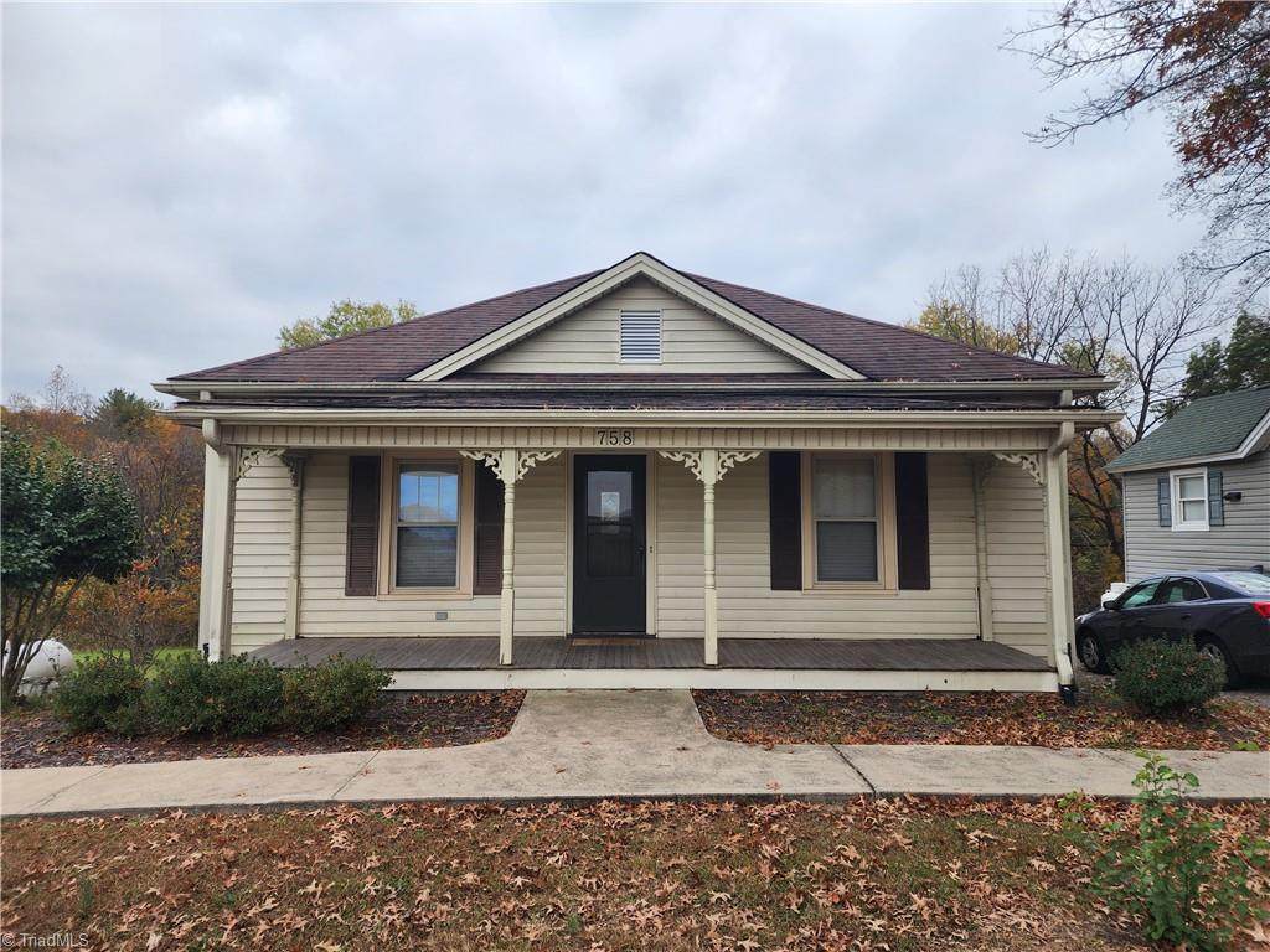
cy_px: 476
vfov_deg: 58.9
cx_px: 635
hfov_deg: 73.9
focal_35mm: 23
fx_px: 844
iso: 12
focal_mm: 6.4
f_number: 1.8
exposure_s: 1/292
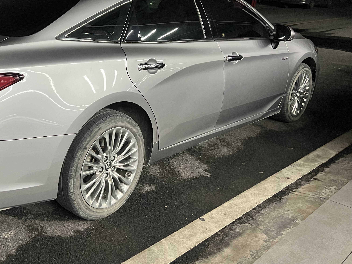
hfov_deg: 45.3
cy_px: 79
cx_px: 91
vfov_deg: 35.5
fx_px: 407
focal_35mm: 40
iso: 500
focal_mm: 5.7
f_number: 1.5
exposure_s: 1/56
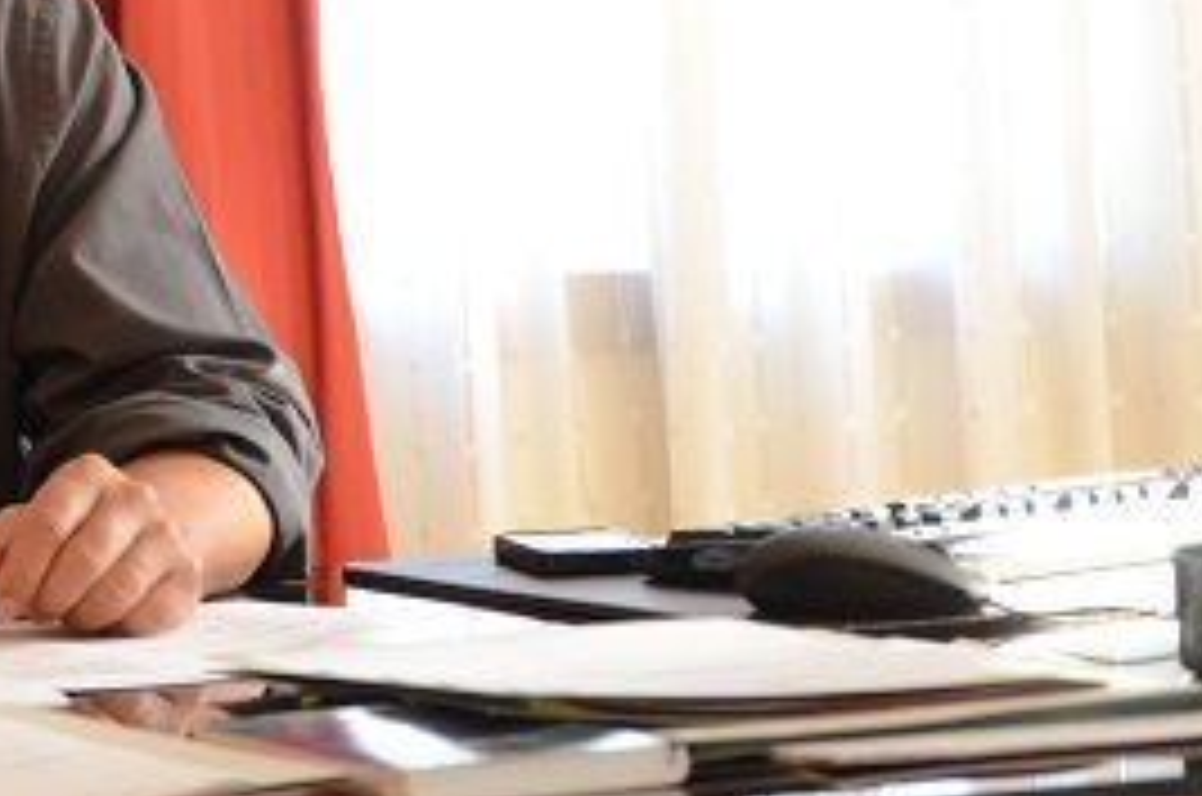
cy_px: -94
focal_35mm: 175
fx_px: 5833
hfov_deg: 11.8
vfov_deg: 7.8
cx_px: 396
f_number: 5.6
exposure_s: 1/50
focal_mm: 48
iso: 3200
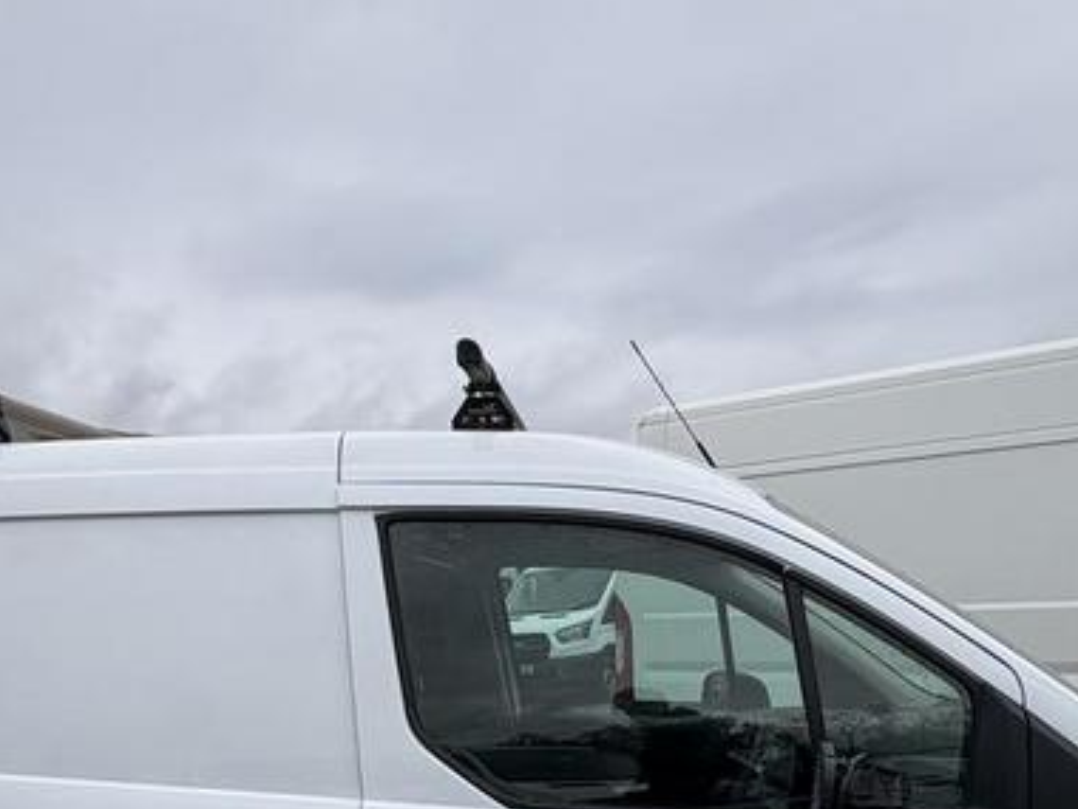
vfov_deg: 38.5
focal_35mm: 33
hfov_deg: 55.3
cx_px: 494
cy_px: 795
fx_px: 1028
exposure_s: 1/1976
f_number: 2.2
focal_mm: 2.22
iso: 50
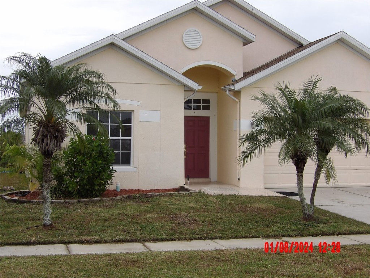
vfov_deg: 27.5
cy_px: 139
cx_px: 185
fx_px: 567
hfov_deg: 36.2
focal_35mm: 53
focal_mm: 9.5
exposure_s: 1/229
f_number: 3.9
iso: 100
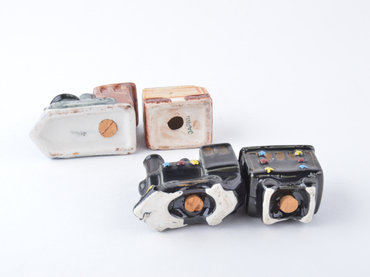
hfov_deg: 29.4
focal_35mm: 66
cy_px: 137
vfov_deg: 22.3
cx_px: 163
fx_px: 705
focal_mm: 40
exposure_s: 1/25
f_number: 14
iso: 100
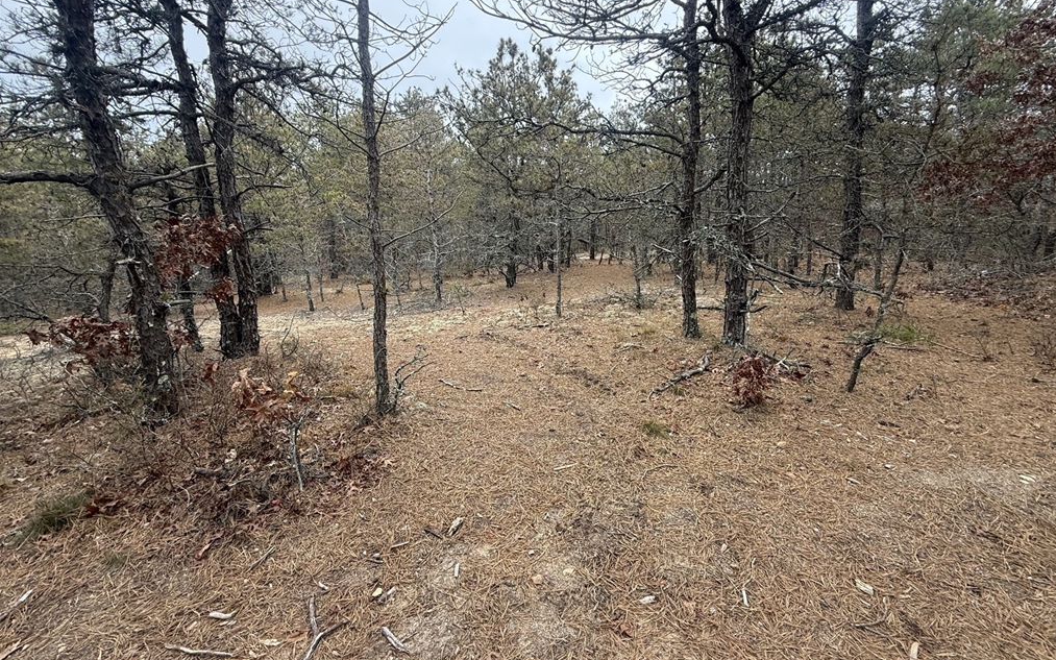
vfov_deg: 74.7
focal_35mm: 15
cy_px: 308
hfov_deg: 101.5
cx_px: 533
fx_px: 432
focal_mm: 2.22
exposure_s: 1/158
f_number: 2.2
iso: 64
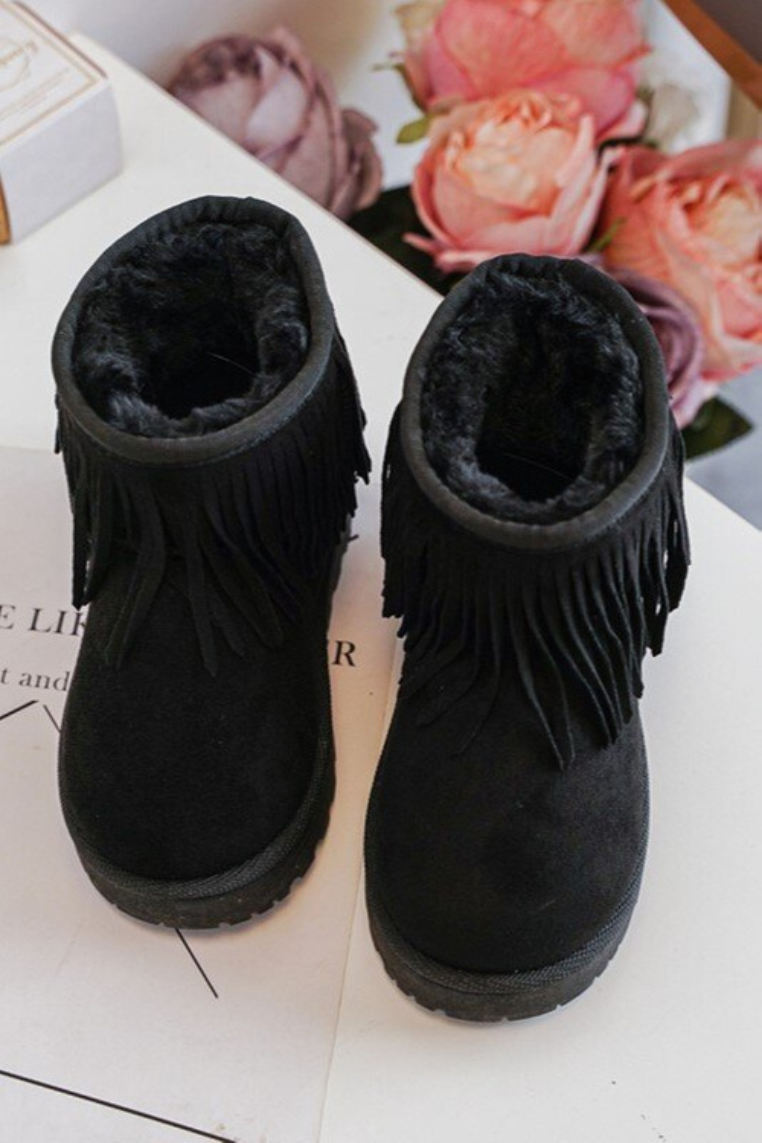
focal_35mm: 48
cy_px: 572
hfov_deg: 28.1
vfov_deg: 41.1
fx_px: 1524
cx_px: 381
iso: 500
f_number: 4
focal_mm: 48
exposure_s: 1/100
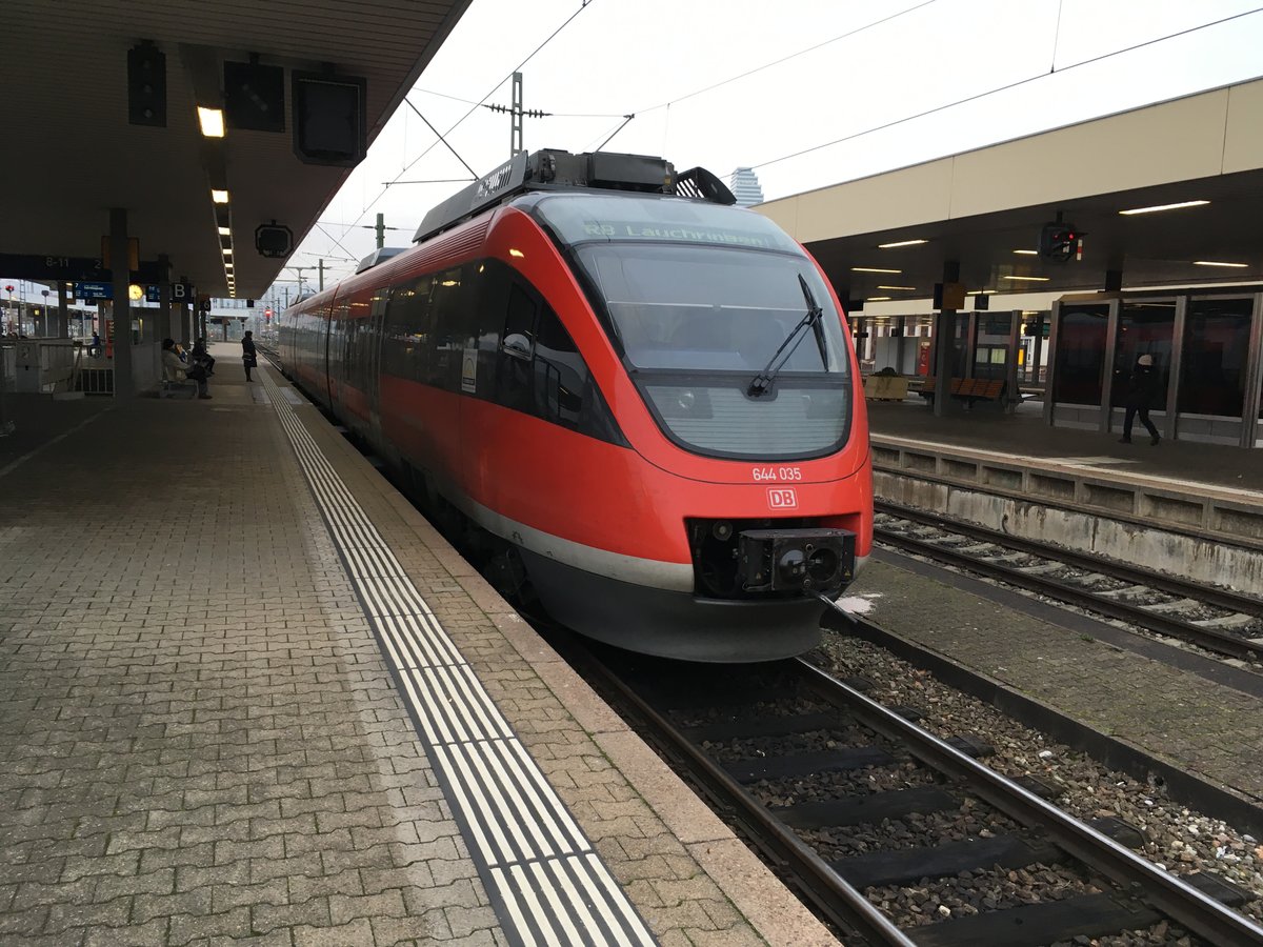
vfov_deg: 48.2
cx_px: 632
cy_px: 474
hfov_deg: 61.7
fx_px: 1058
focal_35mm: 29
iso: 25
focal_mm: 4.15
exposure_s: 1/33
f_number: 2.2
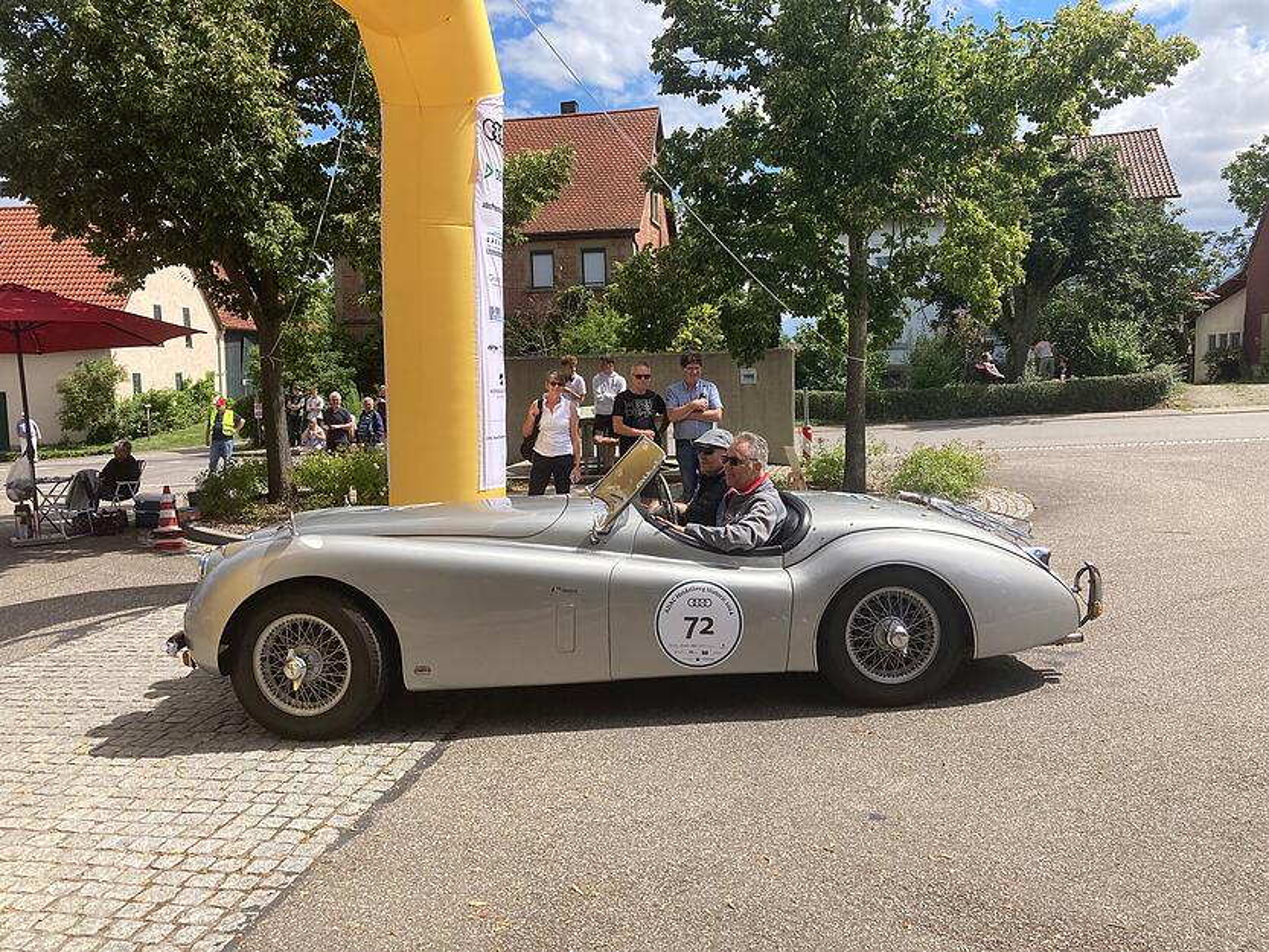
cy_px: 476
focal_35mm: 28
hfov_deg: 63.4
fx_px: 1027
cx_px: 634
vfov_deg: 49.8
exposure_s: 1/2088
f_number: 1.8
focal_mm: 3.99
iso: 20
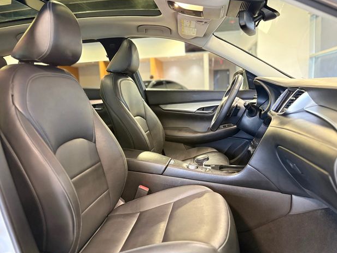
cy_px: 128
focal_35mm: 27
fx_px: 263
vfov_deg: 51.4
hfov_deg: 65.3
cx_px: 166
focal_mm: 5.96
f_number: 1.6
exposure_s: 1/60
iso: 400
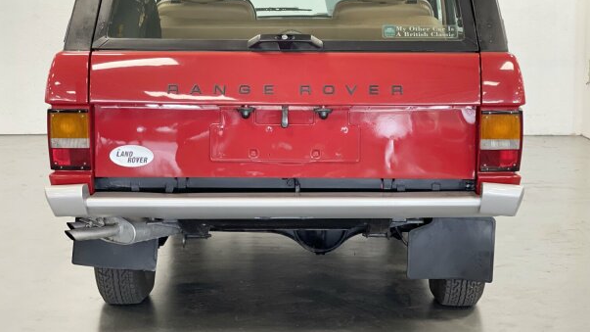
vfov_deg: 16.3
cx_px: 294
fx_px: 1158
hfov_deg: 28.6
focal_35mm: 74
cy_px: 107
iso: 160
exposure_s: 1/40
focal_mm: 7.5
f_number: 2.2
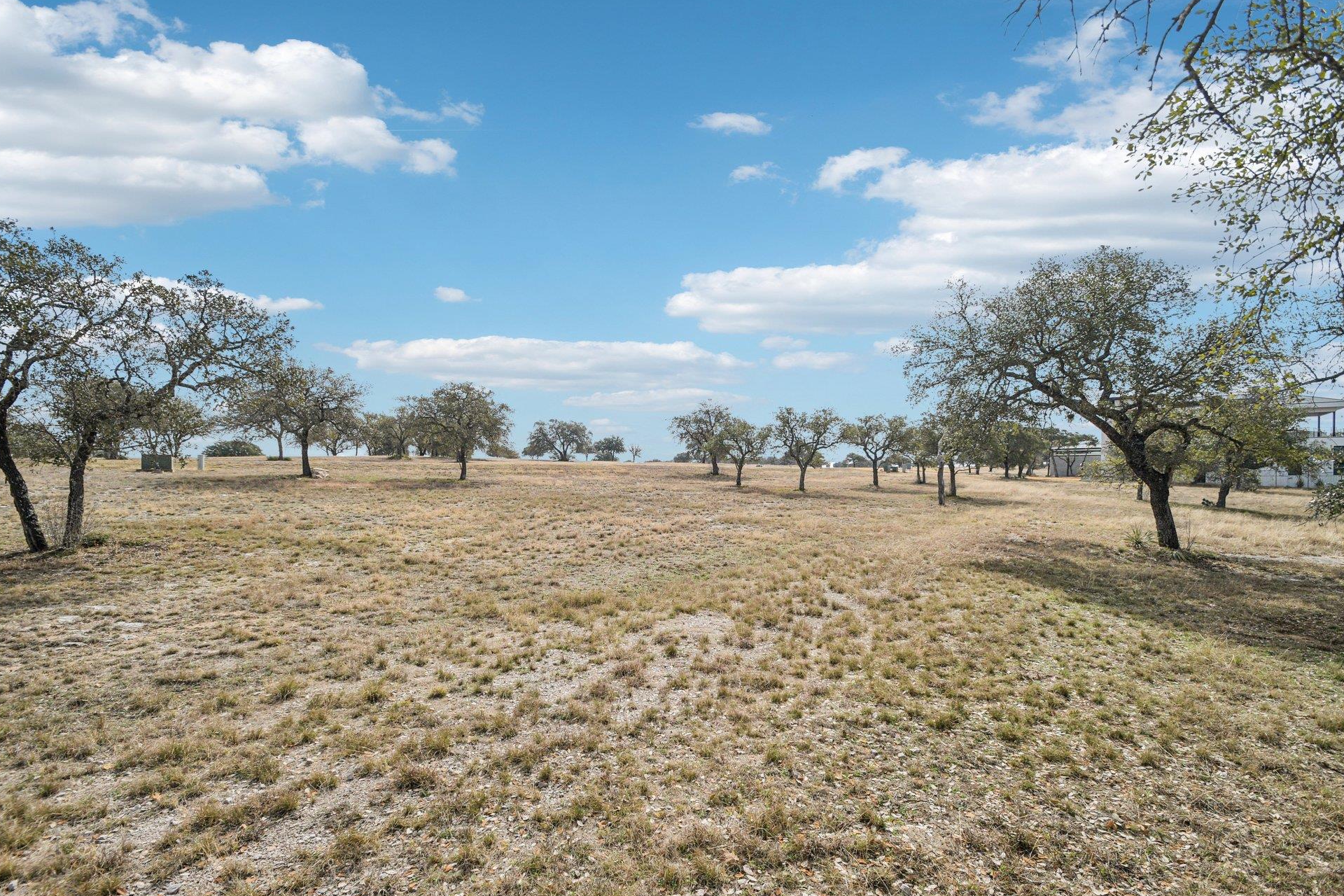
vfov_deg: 73.7
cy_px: 462
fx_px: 597
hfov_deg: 96.7
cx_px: 662
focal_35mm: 16
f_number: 8
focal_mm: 10
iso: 400
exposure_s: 1/1250
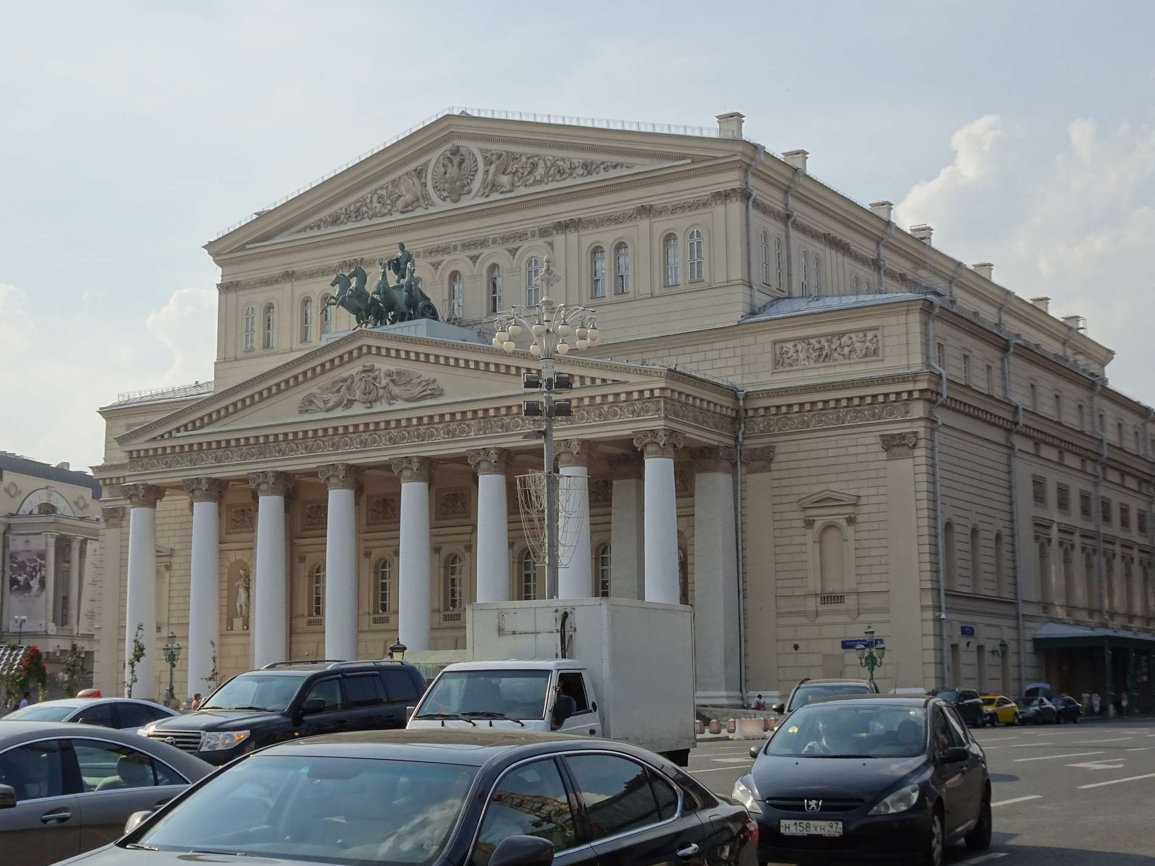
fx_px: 1702
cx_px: 586
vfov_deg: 28.6
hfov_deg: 37.5
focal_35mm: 51
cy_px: 439
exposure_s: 1/400
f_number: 5
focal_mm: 8.51
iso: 80
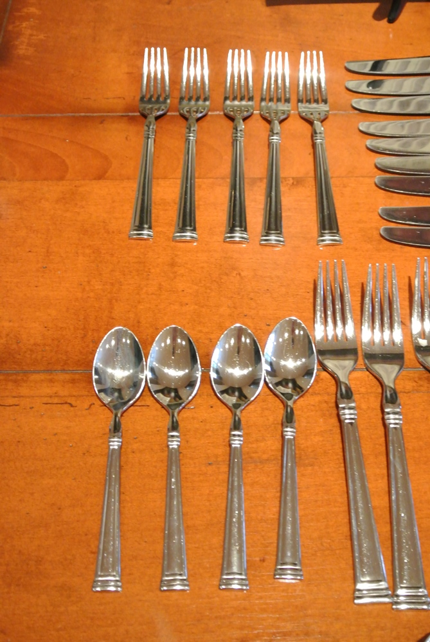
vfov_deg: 44.5
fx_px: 786
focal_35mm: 44
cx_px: 215
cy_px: 321
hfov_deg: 30.6
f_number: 4.2
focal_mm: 16.3
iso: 2000
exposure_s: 1/30
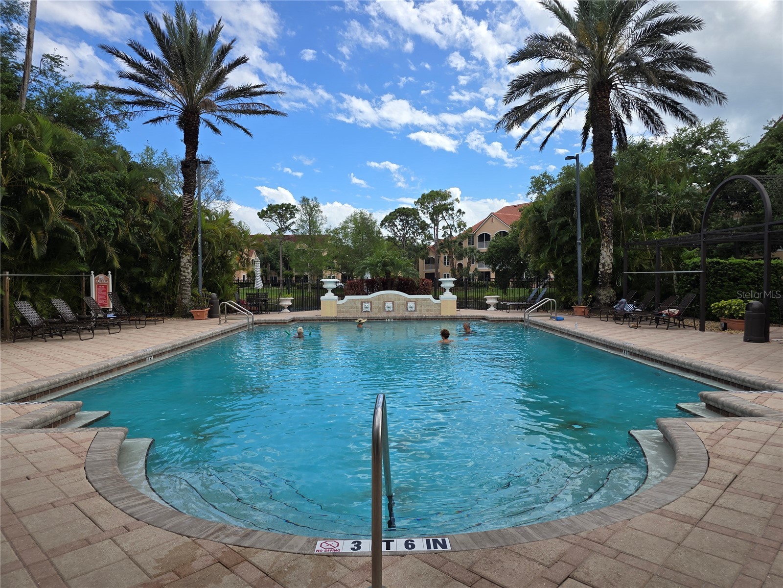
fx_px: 520
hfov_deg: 73.9
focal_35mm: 23
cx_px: 392
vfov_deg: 58.9
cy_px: 294
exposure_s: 1/720
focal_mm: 6.3
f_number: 1.7
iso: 12
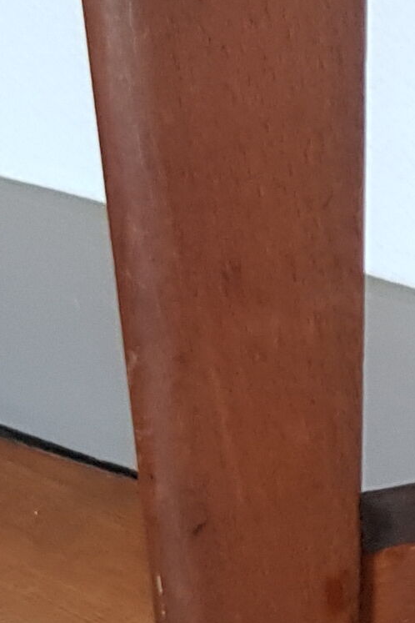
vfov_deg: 14.0
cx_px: 867
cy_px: 485
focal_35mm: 146
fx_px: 2524
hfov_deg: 8.8
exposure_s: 1/50
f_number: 1.7
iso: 160
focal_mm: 4.2
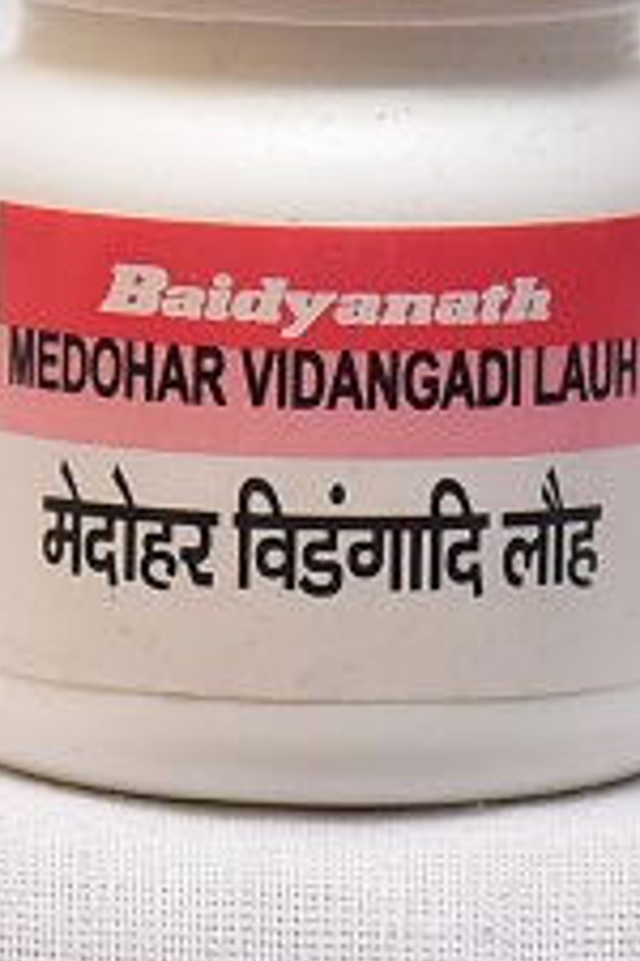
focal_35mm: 257
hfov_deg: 5.3
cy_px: 401
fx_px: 6853
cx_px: 303
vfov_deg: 8.0
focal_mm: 110
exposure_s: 1/125
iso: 1600
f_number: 4.5
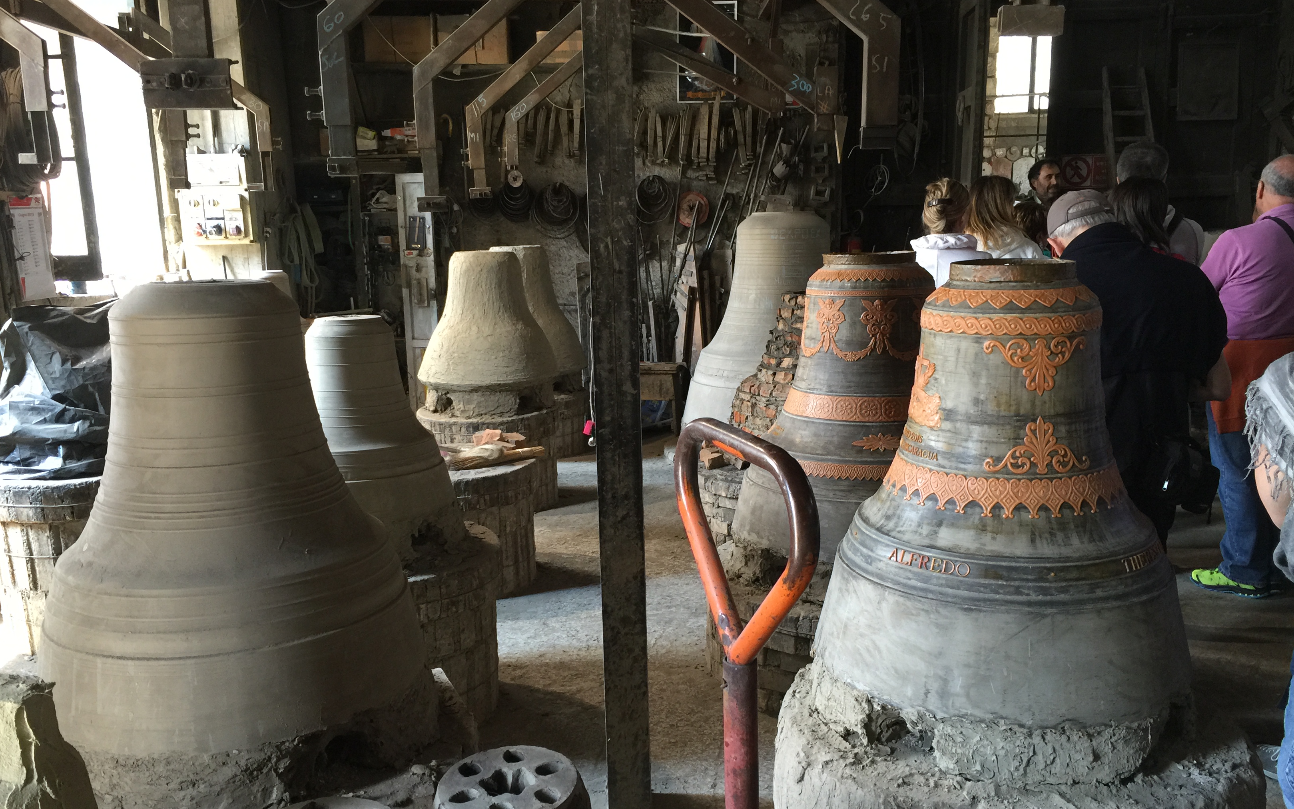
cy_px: 463
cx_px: 645
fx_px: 1093
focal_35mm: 31
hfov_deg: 61.2
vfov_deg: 40.5
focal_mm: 4.15
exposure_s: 1/15
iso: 50
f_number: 2.2
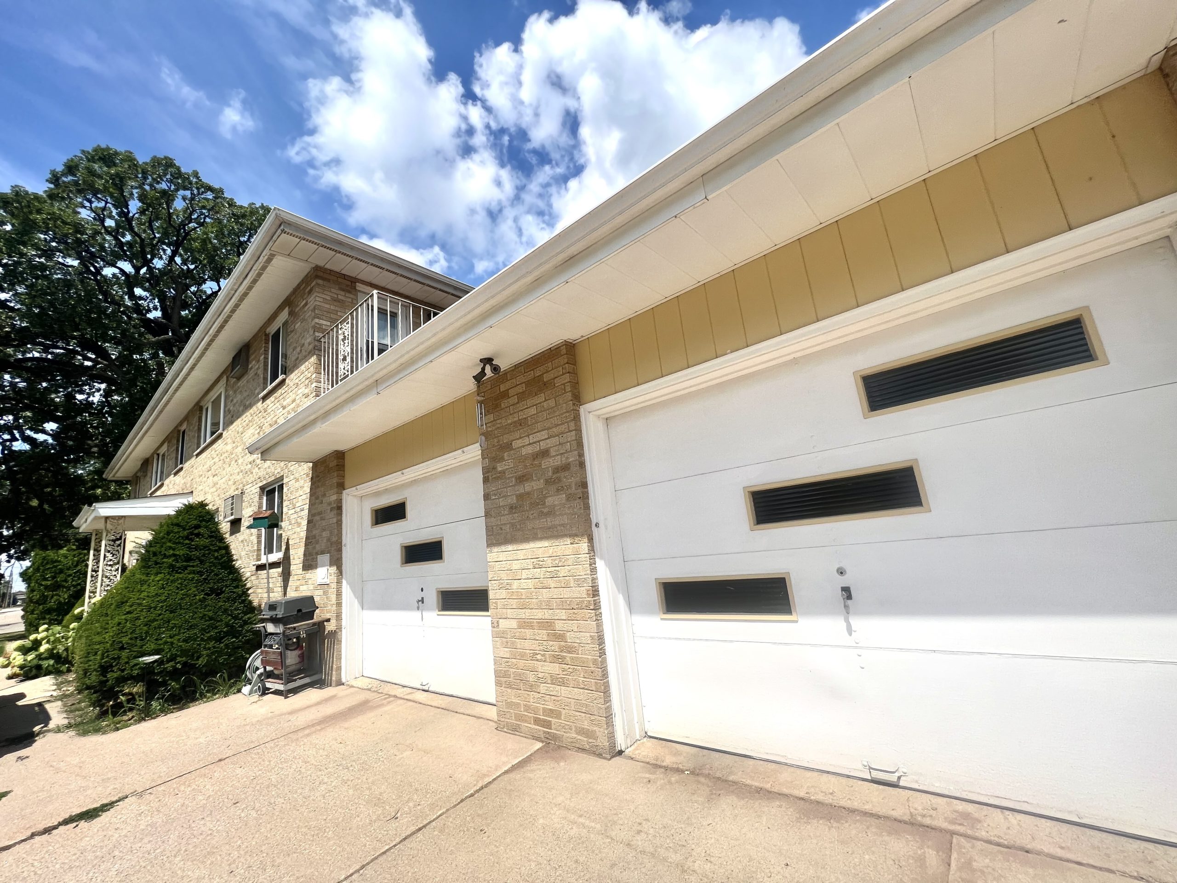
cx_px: 588
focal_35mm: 13
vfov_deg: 89.9
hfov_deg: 106.2
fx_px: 442
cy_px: 442
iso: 32
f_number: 1.8
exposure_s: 1/2016
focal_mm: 1.57
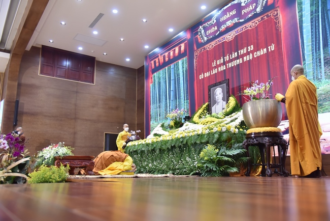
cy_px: 110
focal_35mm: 31
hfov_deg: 60.3
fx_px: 284
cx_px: 165
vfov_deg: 42.4
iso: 1600
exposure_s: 1/125
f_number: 4
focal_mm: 31
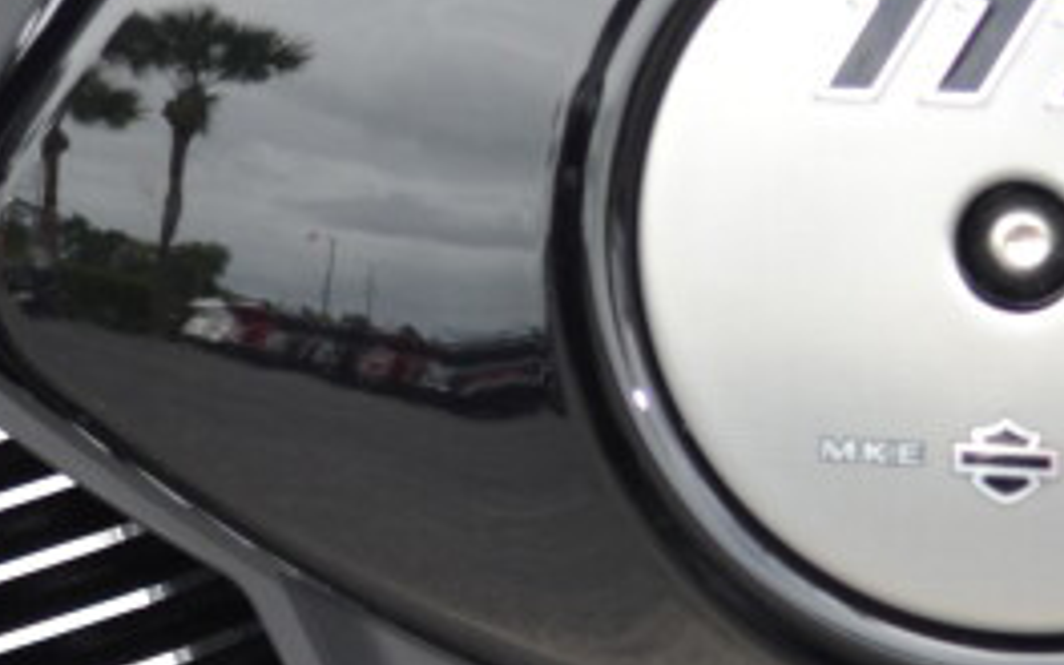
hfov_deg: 9.4
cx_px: 1008
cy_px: 838
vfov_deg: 5.9
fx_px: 6437
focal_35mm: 222
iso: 100
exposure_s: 1/125
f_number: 4.8
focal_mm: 32
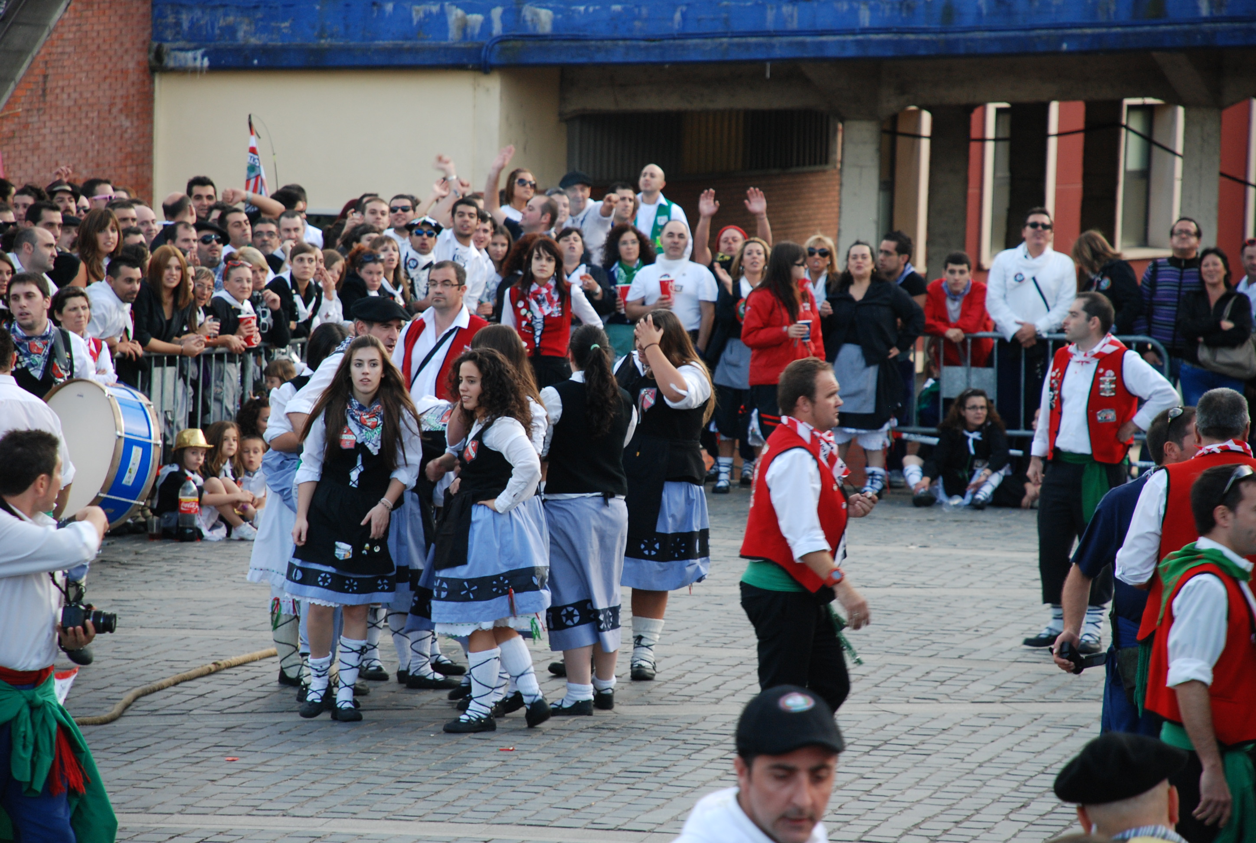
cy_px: 422
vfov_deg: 6.8
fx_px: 7079
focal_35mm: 202
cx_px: 628
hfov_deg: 10.1
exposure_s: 1/80
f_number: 5.6
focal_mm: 135
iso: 400
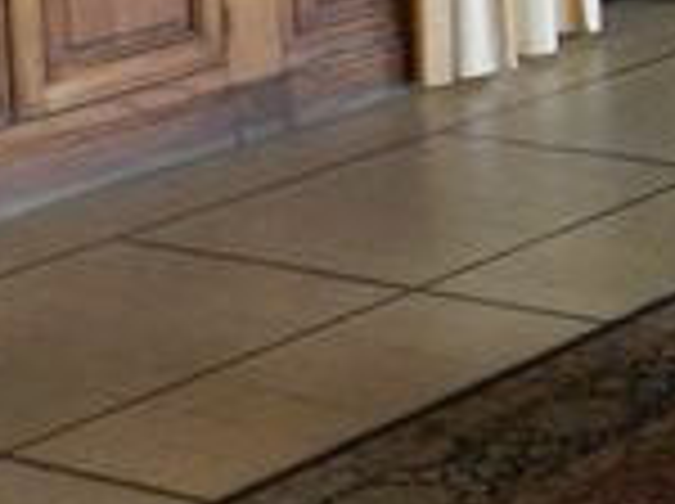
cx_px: 1562
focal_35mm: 123
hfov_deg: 12.8
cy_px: -356
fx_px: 2395
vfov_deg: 11.3
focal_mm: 4
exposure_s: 1/25
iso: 400
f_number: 3.4
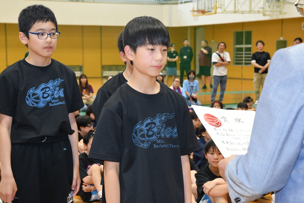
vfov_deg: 16.3
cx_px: 152
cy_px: 102
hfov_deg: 24.2
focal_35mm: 84
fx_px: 709
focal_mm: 56
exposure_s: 1/60
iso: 1000
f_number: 8
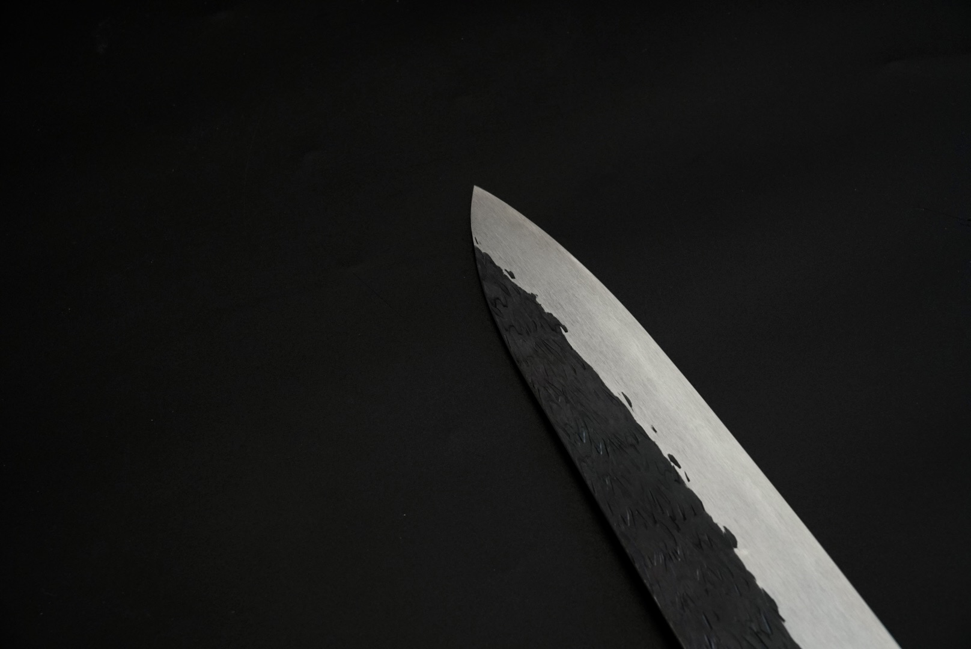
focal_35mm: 75
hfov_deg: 27.0
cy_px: 324
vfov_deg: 18.2
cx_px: 486
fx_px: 2024
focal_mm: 50
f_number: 7.1
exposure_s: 1/160
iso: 1000
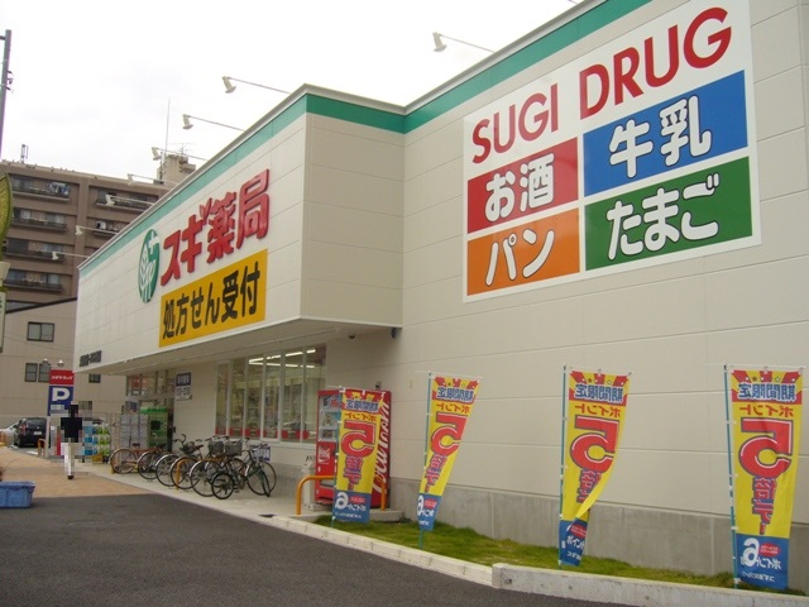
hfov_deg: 52.6
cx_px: 404
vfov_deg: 40.7
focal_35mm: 35
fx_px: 818
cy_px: 304
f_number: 5.6
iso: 80
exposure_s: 1/160
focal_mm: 5.8
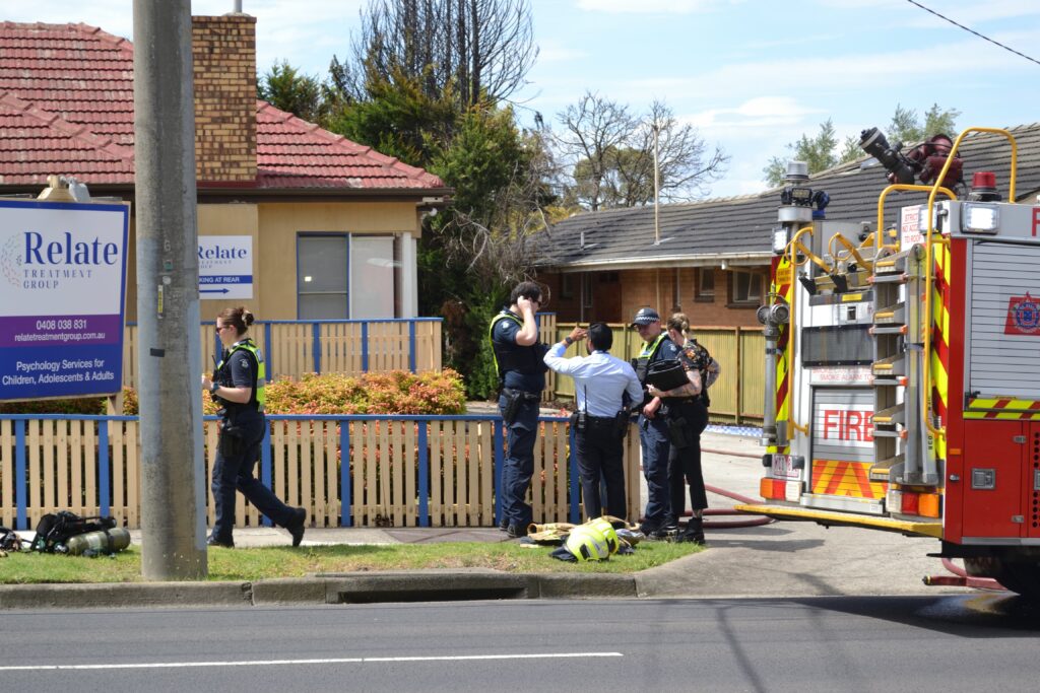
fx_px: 2384
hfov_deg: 24.6
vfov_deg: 16.6
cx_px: 520
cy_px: 346
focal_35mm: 82
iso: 100
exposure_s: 1/200
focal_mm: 55
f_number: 7.1
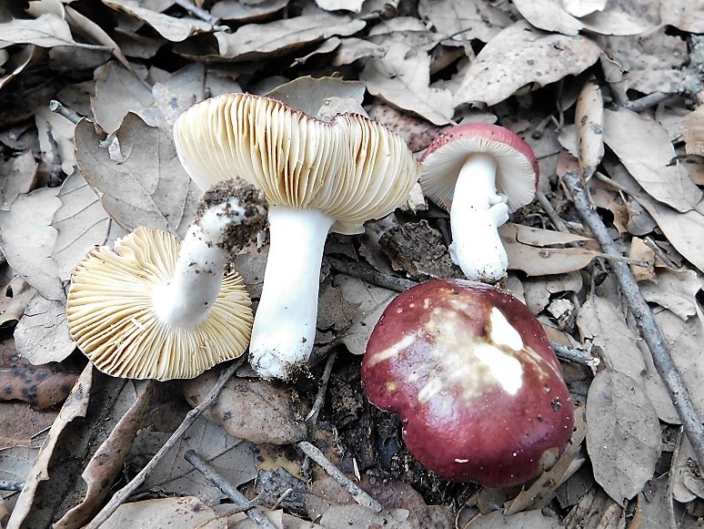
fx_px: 631
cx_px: 348
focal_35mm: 31
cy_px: 268
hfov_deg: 58.3
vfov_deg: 45.5
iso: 320
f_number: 3.2
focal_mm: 5.3
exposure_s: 1/30
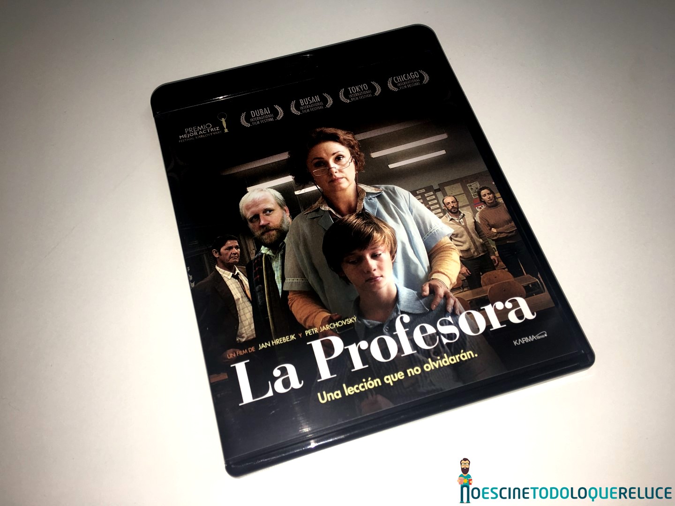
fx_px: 565
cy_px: 253
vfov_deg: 48.2
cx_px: 338
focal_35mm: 29
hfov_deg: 61.7
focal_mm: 4.15
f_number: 2.2
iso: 25
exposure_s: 1/48
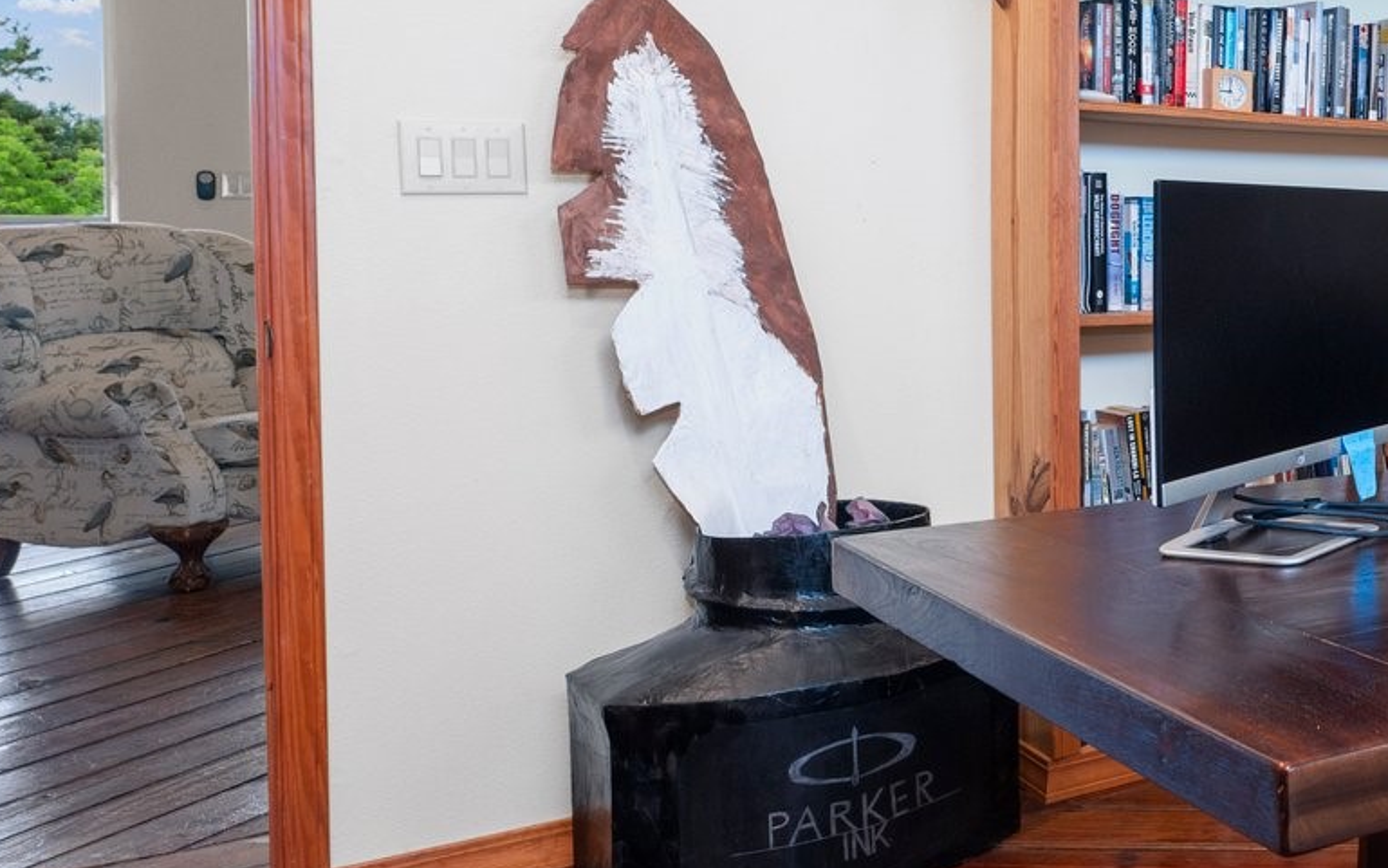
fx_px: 1438
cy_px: 117
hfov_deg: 39.0
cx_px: 1633
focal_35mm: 38
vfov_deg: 32.2
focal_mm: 14
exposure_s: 1.3
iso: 320
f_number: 7.1
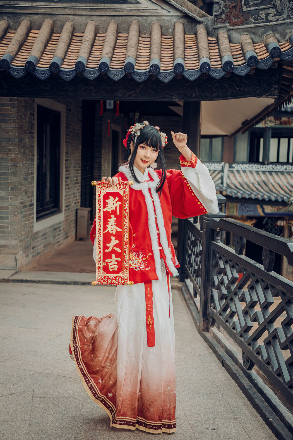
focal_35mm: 56
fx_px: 684
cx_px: 146
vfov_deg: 35.6
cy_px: 220
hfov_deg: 24.2
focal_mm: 56
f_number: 4
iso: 320
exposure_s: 1/125
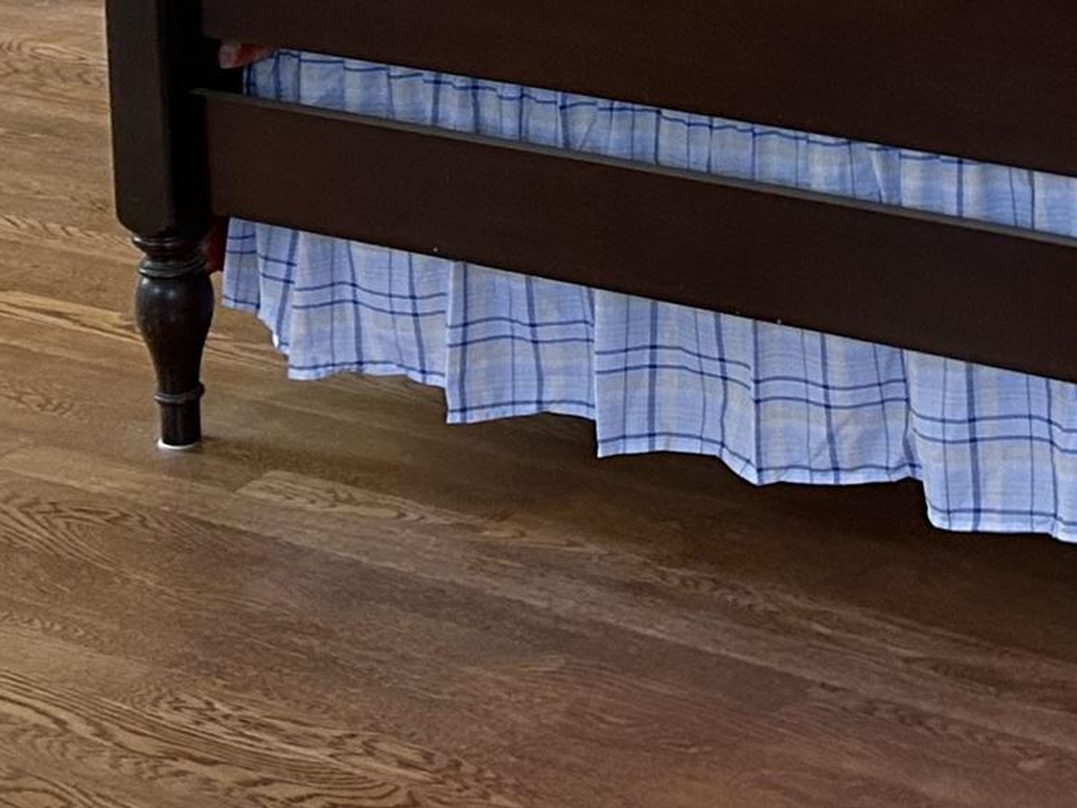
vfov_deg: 13.2
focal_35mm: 105
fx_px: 3267
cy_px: -456
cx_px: 1056
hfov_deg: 18.3
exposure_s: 1/60
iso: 320
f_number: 1.5
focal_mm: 5.7
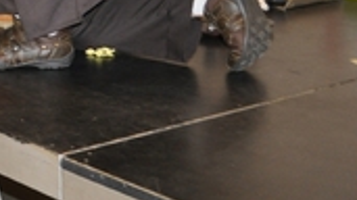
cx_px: -150
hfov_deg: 16.4
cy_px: -2
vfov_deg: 9.9
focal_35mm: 121
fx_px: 1145
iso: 800
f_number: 4
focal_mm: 22
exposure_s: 1/60
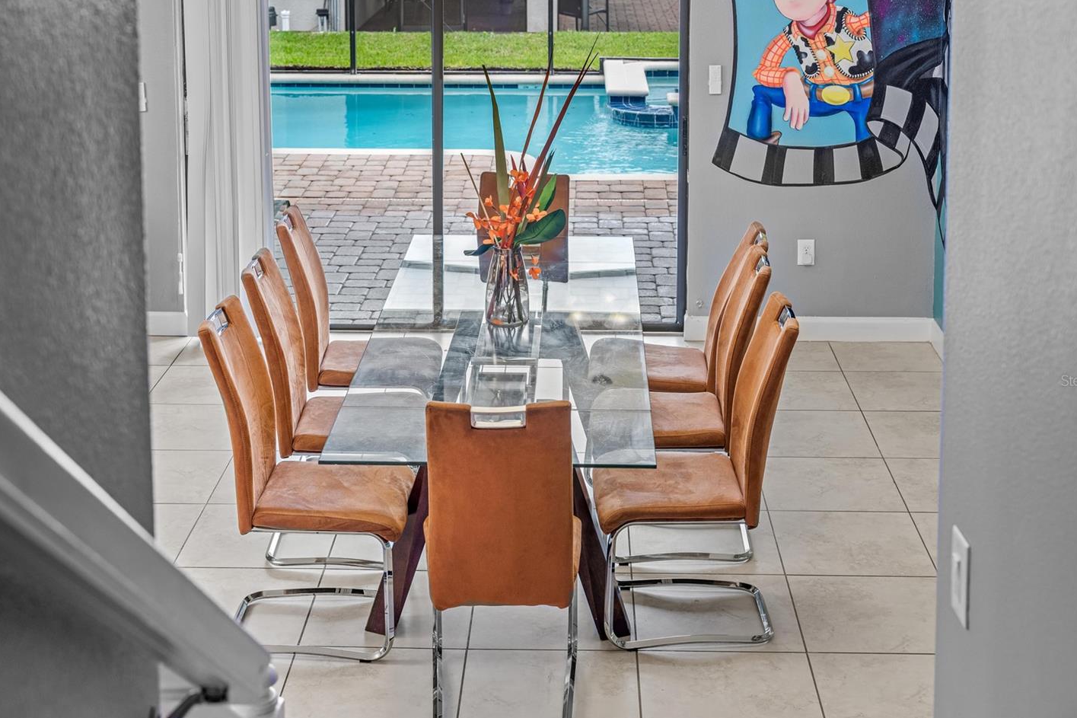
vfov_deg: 26.0
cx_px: 520
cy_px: 380
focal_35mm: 52
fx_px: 1555
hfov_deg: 38.2
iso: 400
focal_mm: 46
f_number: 5
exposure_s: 1/10
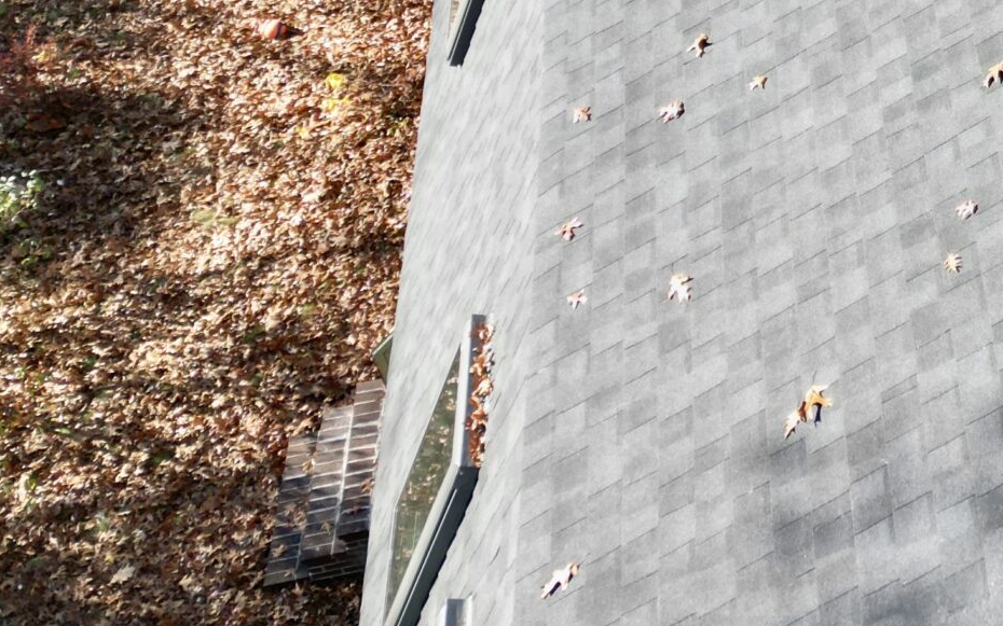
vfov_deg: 17.7
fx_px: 1913
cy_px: -136
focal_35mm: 70
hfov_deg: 26.3
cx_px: 1187
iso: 120
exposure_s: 1/500
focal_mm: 6.72
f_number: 1.7
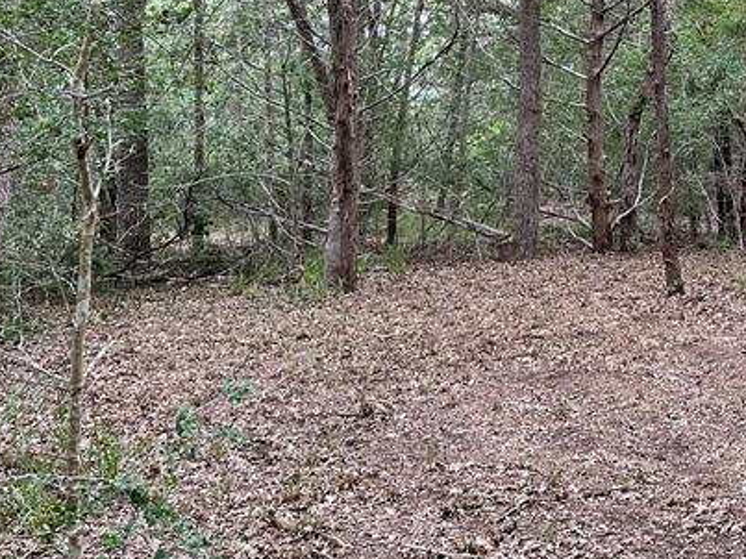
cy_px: -7
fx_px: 1314
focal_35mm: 61
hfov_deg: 29.2
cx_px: 779
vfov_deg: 23.0
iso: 80
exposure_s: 1/253
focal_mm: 6.86
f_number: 1.78
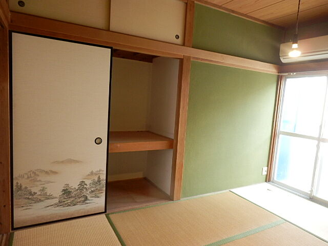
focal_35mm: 24
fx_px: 227
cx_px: 164
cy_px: 123
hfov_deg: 71.6
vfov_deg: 56.8
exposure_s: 1/30
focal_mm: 4.2
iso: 200
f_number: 3
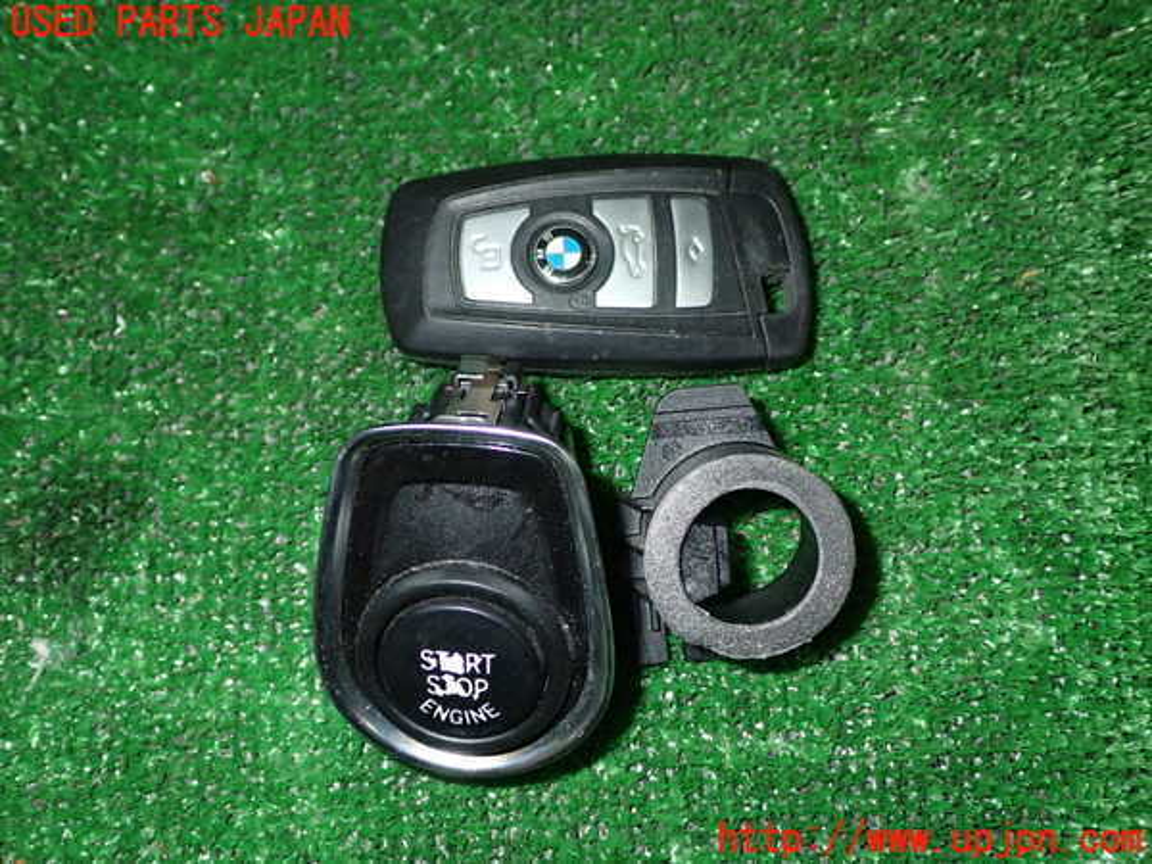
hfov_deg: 49.0
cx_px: 576
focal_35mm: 38
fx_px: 1265
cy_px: 432
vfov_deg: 37.7
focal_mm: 6.83
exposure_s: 1/40
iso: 400
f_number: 8
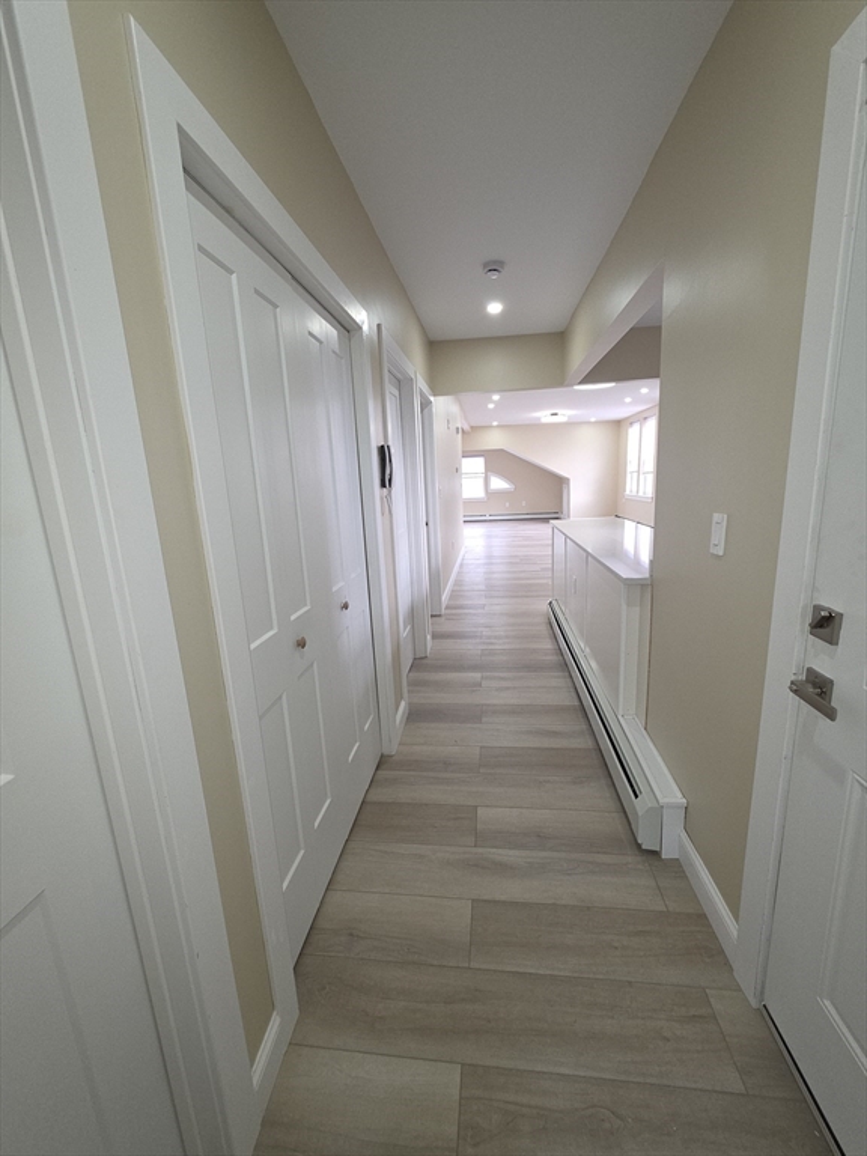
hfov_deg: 89.9
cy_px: 578
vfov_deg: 106.2
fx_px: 434
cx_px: 434
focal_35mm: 13
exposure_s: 1/60
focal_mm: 2.2
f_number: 1.9
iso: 80
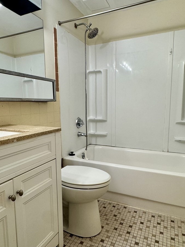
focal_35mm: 24
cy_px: 127
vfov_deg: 71.6
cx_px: 92
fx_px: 171
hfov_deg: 56.8
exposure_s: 1/120
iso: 100
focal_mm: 2.22
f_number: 2.2
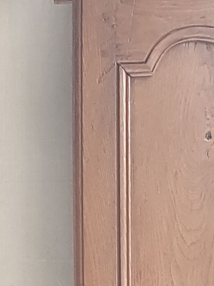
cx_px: -131
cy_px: 364
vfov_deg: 12.6
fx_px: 1254
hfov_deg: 9.4
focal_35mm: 152
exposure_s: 1/50
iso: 100
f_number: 1.7
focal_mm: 4.2
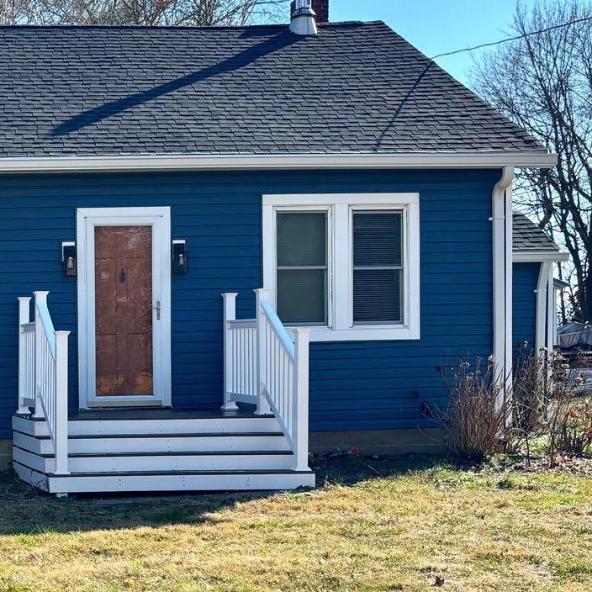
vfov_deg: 29.0
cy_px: 361
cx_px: -103
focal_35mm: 59
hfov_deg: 26.2
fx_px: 1142
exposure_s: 1/1751
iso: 50
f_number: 1.6
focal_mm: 5.96
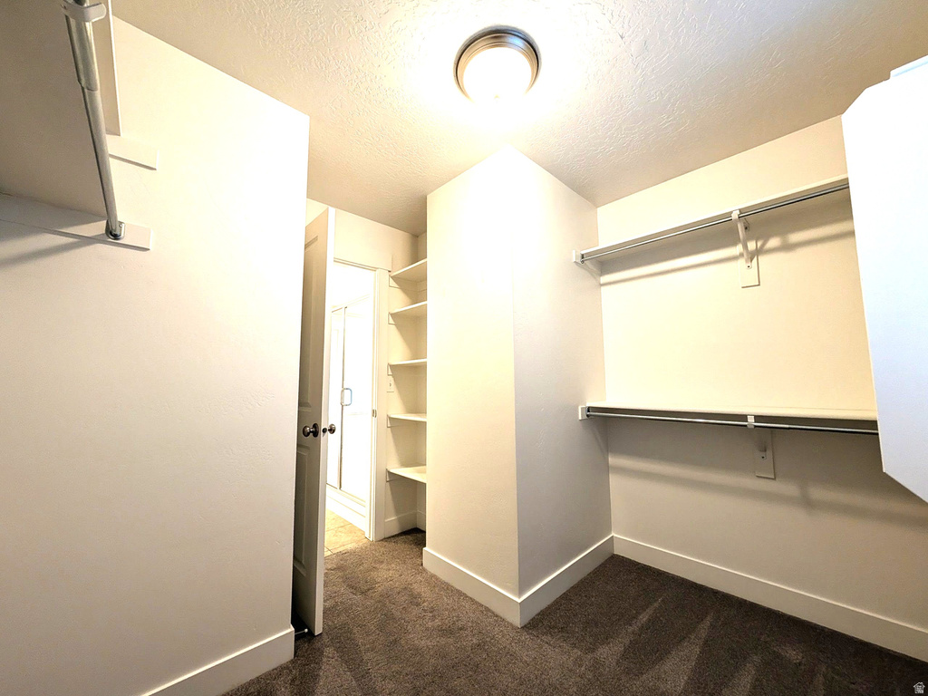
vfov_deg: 94.5
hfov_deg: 110.5
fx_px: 322
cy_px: 348
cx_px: 464
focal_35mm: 12
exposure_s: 1/40
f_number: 1.7
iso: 106
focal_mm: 2.02
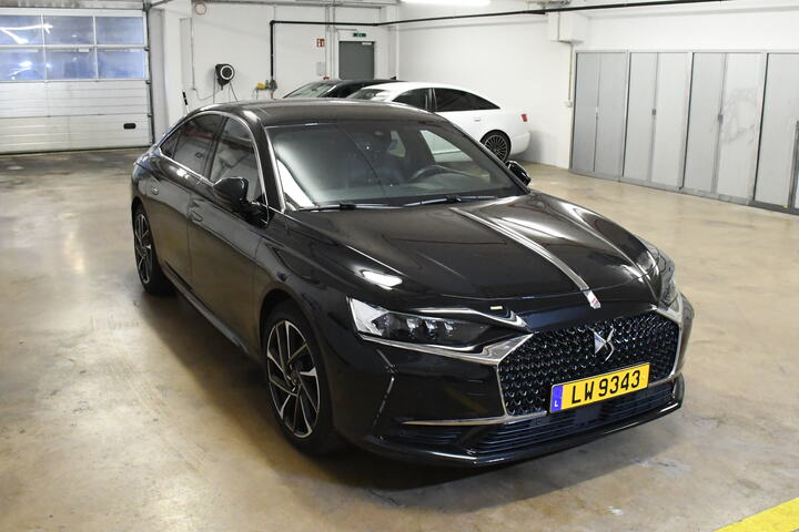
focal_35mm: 36
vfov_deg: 36.9
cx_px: 400
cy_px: 266
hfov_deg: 53.1
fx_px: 799
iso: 10000
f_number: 7.1
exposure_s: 1/200
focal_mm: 18
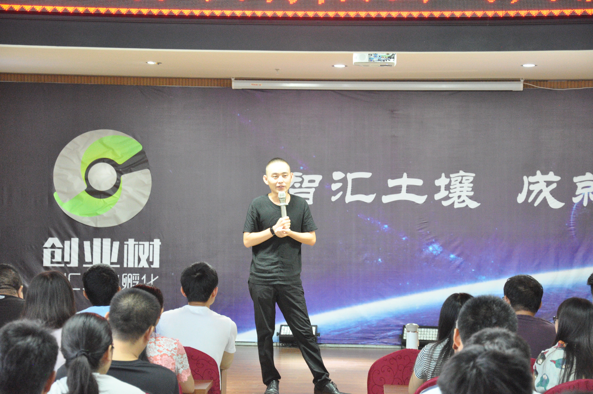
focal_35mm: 99
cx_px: 296
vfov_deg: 13.8
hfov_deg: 20.6
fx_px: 1629
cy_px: 197
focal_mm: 66
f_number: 5.3
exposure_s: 1/30
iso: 3200
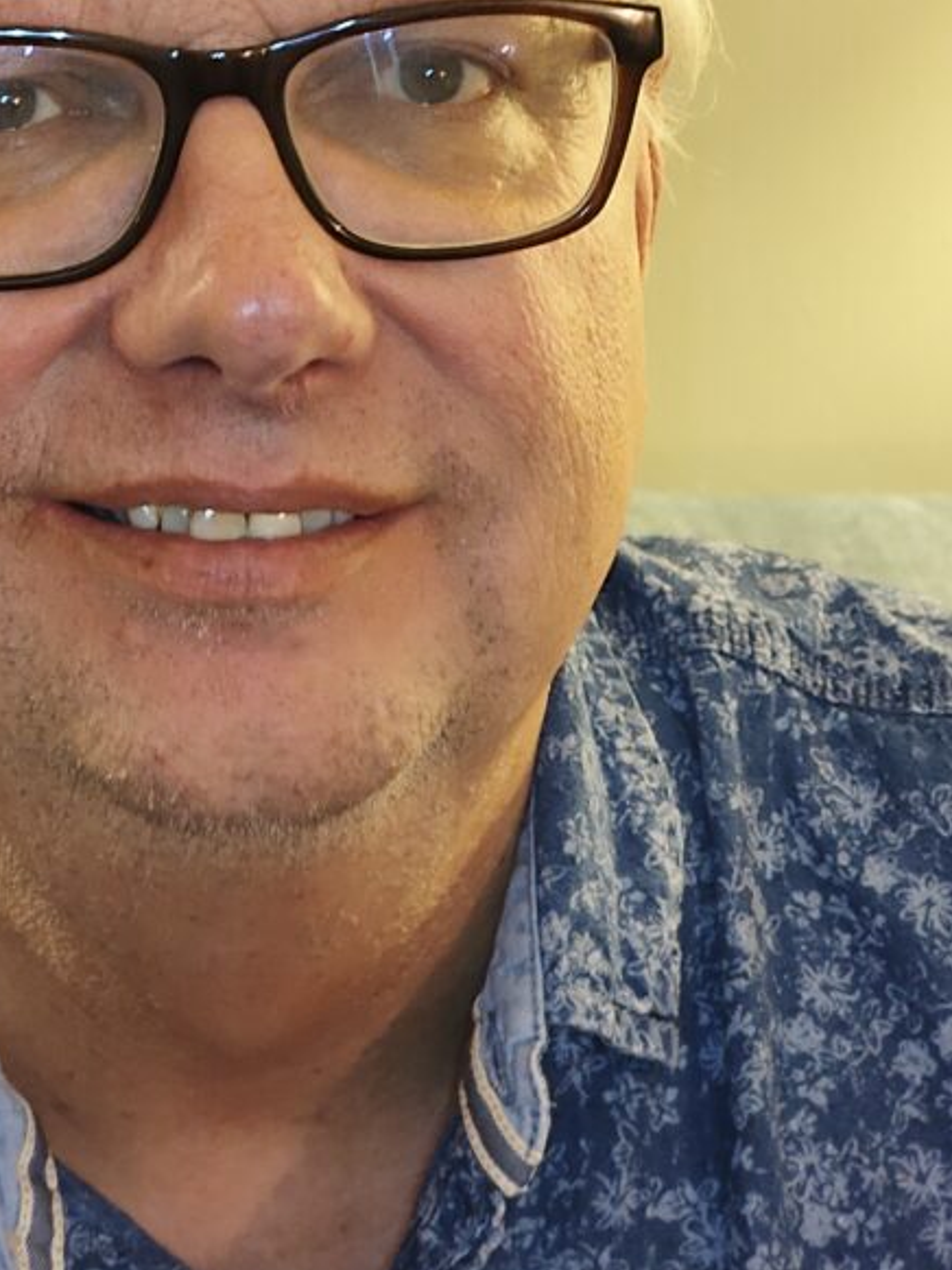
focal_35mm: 88
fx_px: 3229
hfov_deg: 16.7
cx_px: 225
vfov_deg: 21.8
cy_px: 172
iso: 2791
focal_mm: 7.1
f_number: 2
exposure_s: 1/20
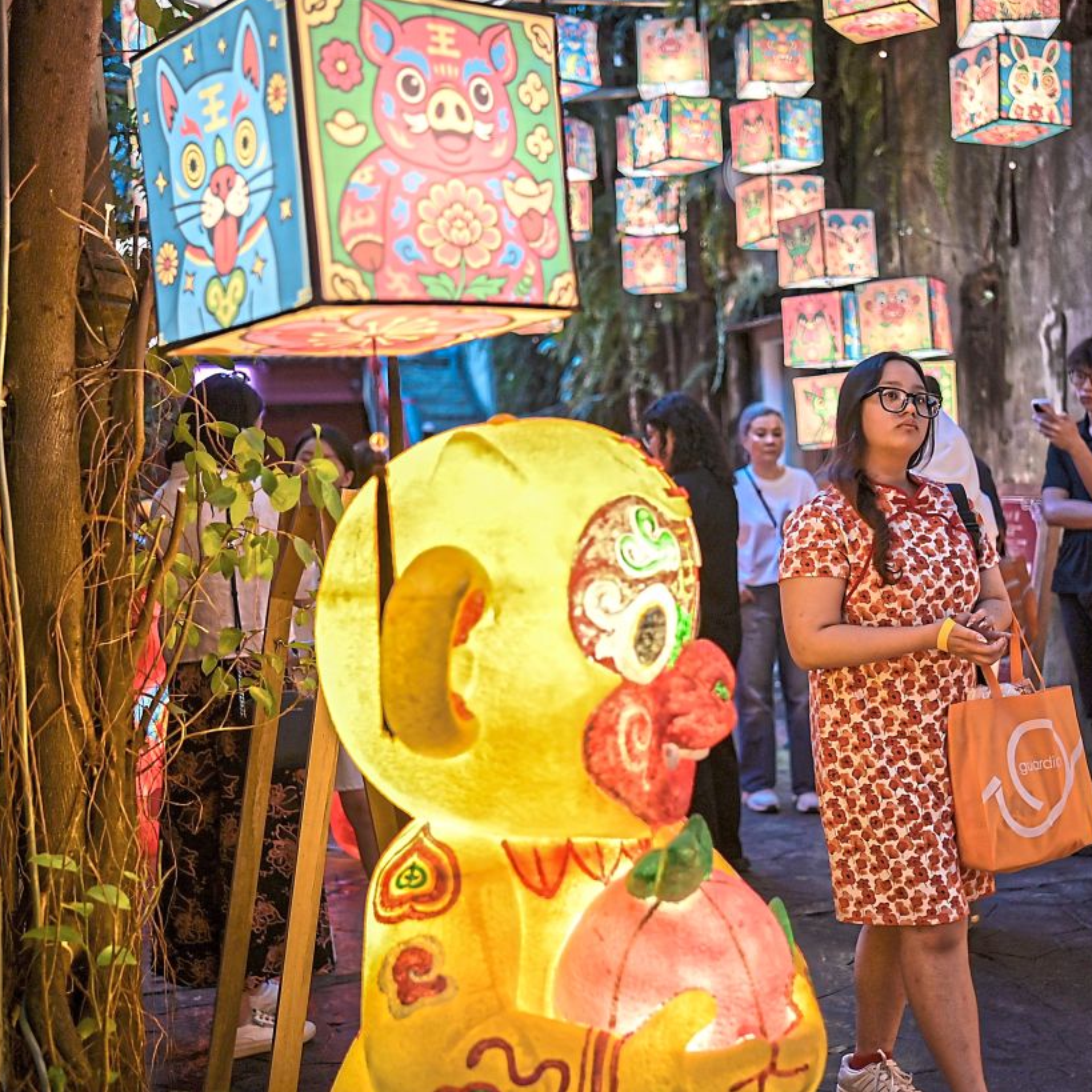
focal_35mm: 45
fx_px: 1606
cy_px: 545
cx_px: 652
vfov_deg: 37.6
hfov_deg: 37.4
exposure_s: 1/250
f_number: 1.8
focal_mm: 35
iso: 1000
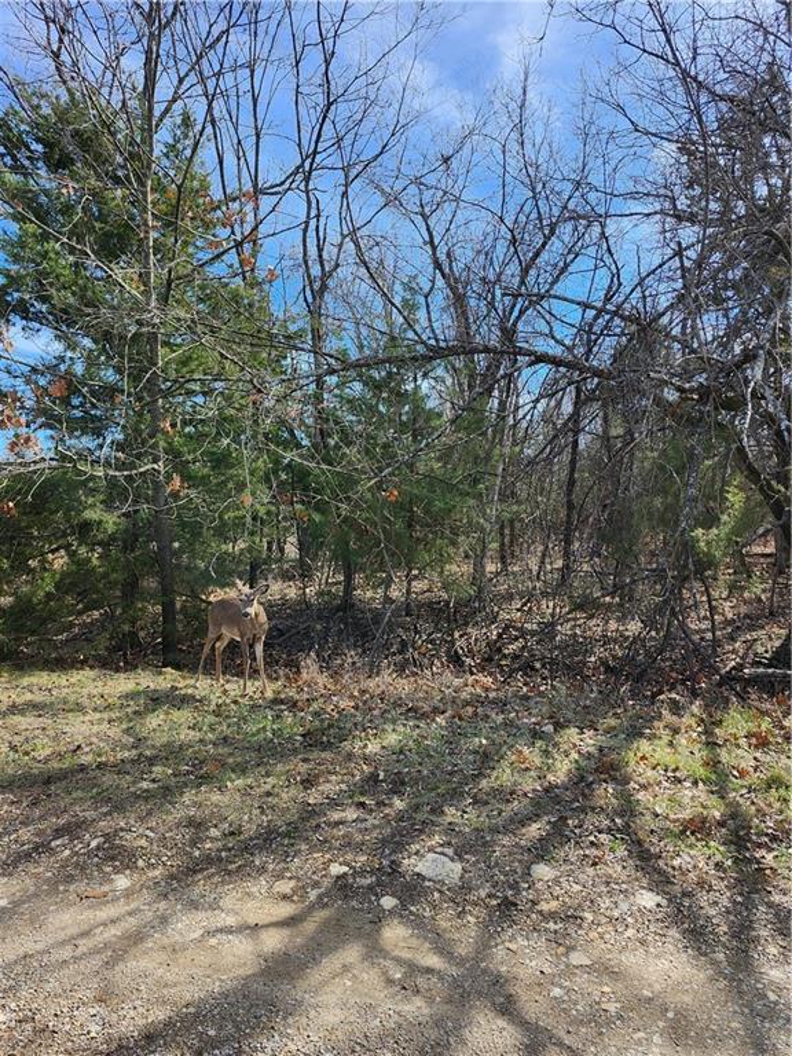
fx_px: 702
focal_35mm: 23
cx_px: 396
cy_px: 528
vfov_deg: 73.9
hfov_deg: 58.9
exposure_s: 1/788
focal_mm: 5.54
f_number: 1.8
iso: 25
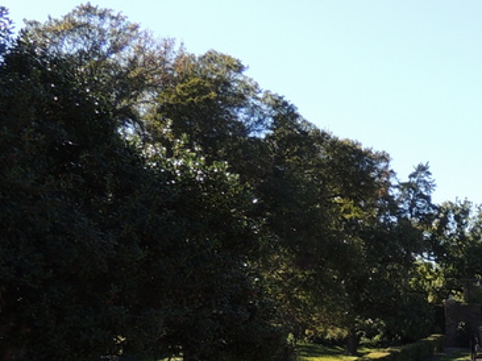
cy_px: 402
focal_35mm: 84
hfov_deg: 20.5
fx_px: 1169
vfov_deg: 17.0
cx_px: 690
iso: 100
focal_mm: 4.3
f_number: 3
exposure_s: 1/640
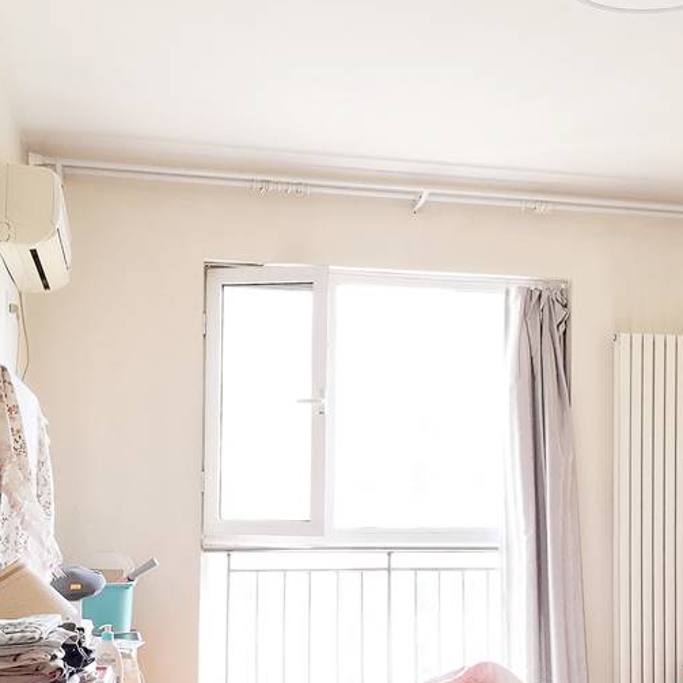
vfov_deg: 38.5
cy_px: 486
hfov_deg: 39.2
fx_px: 960
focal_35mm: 43
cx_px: 354
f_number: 2.2
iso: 200
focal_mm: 2.26
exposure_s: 1/100
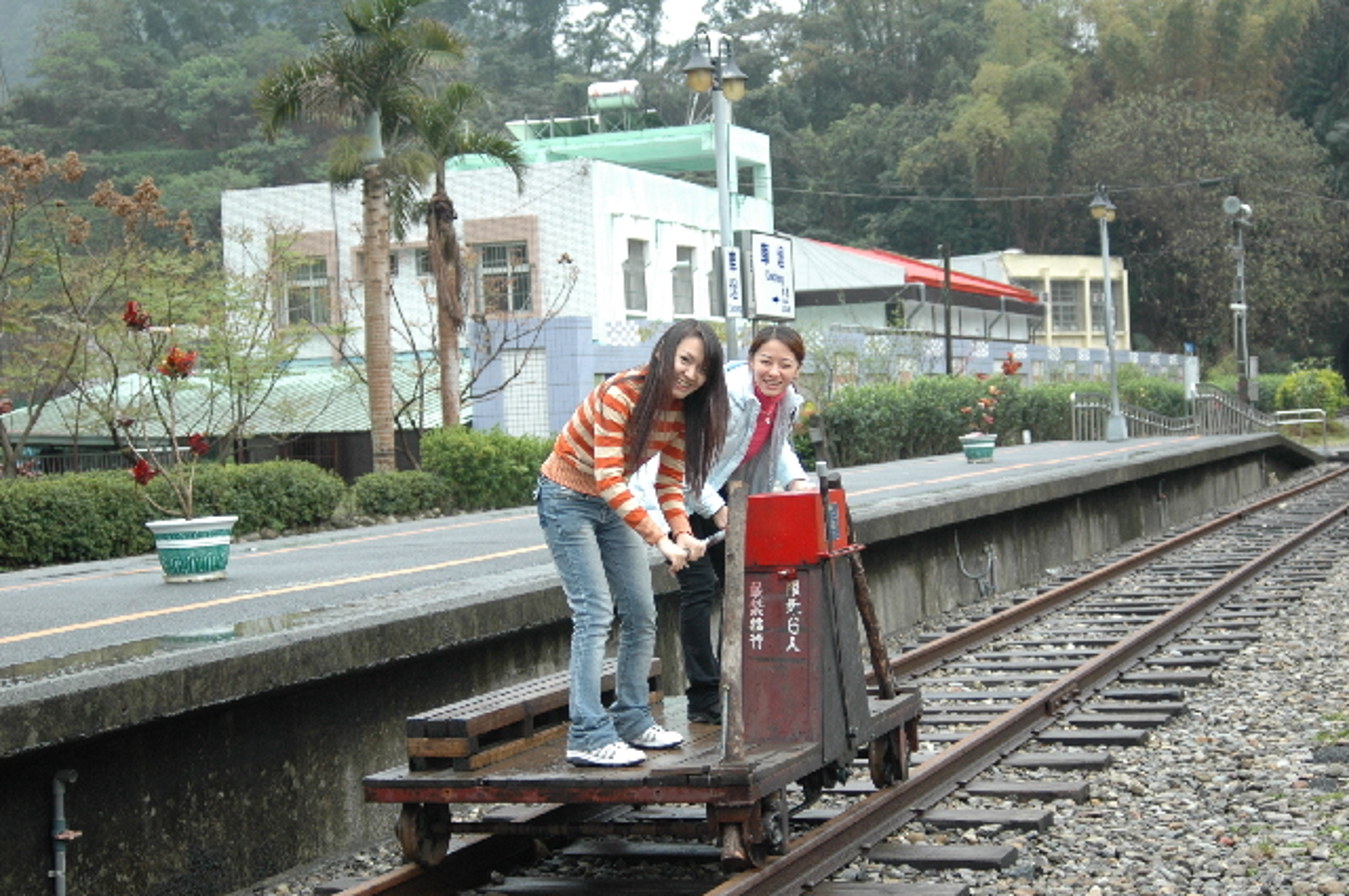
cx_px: 674
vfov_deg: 23.7
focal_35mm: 57
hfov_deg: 35.1
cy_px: 448
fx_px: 2133
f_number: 3.8
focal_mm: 38
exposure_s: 1/400
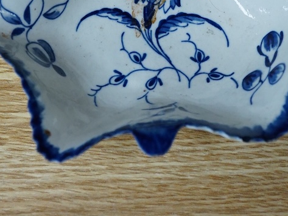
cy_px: 3
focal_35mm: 103
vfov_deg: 14.1
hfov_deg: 19.1
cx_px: 165
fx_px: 856
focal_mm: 30
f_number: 10
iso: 2500
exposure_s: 1/160
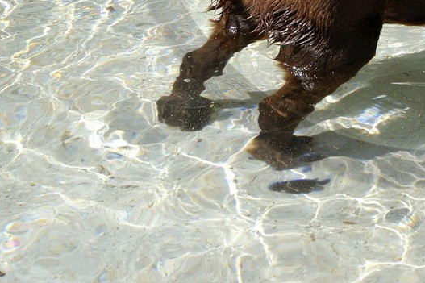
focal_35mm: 88
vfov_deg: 14.5
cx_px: 440
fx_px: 1039
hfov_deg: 22.1
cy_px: -145
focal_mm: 29
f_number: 14
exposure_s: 1/160
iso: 400
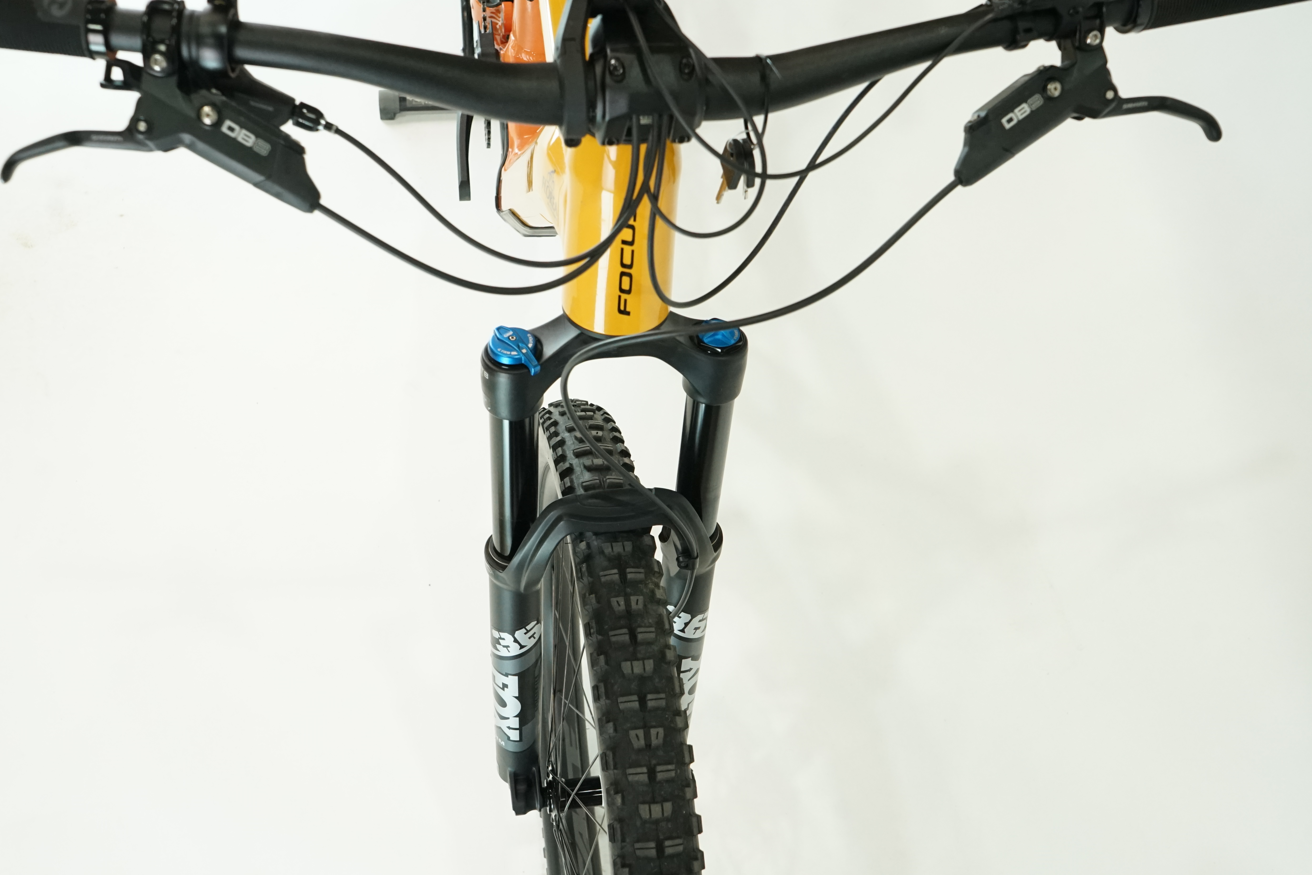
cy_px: 452
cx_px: 602
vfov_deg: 37.8
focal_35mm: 35
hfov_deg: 54.4
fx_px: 1275
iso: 2500
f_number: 6.3
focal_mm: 29
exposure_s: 1/200
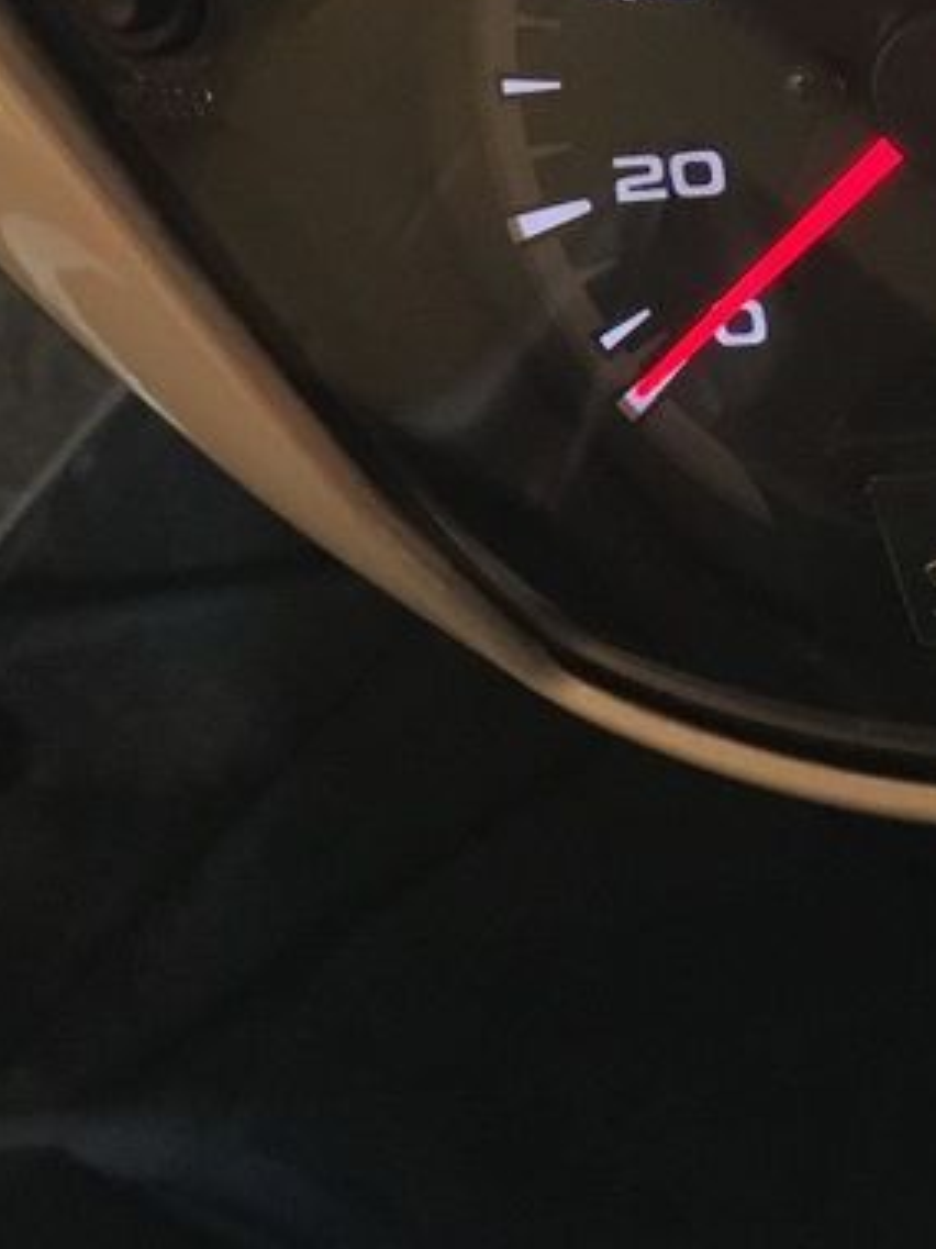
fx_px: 3535
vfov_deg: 18.4
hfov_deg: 15.0
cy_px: -465
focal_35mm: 98
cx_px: 771
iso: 200
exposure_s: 1/25
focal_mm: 4.15
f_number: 2.2
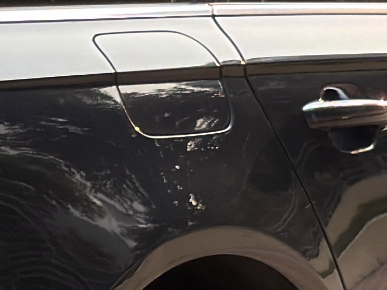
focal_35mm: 266
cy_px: 176
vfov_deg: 5.6
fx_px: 2972
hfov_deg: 7.4
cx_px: -145
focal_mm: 6.76
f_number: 1.78
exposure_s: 1/784
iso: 100
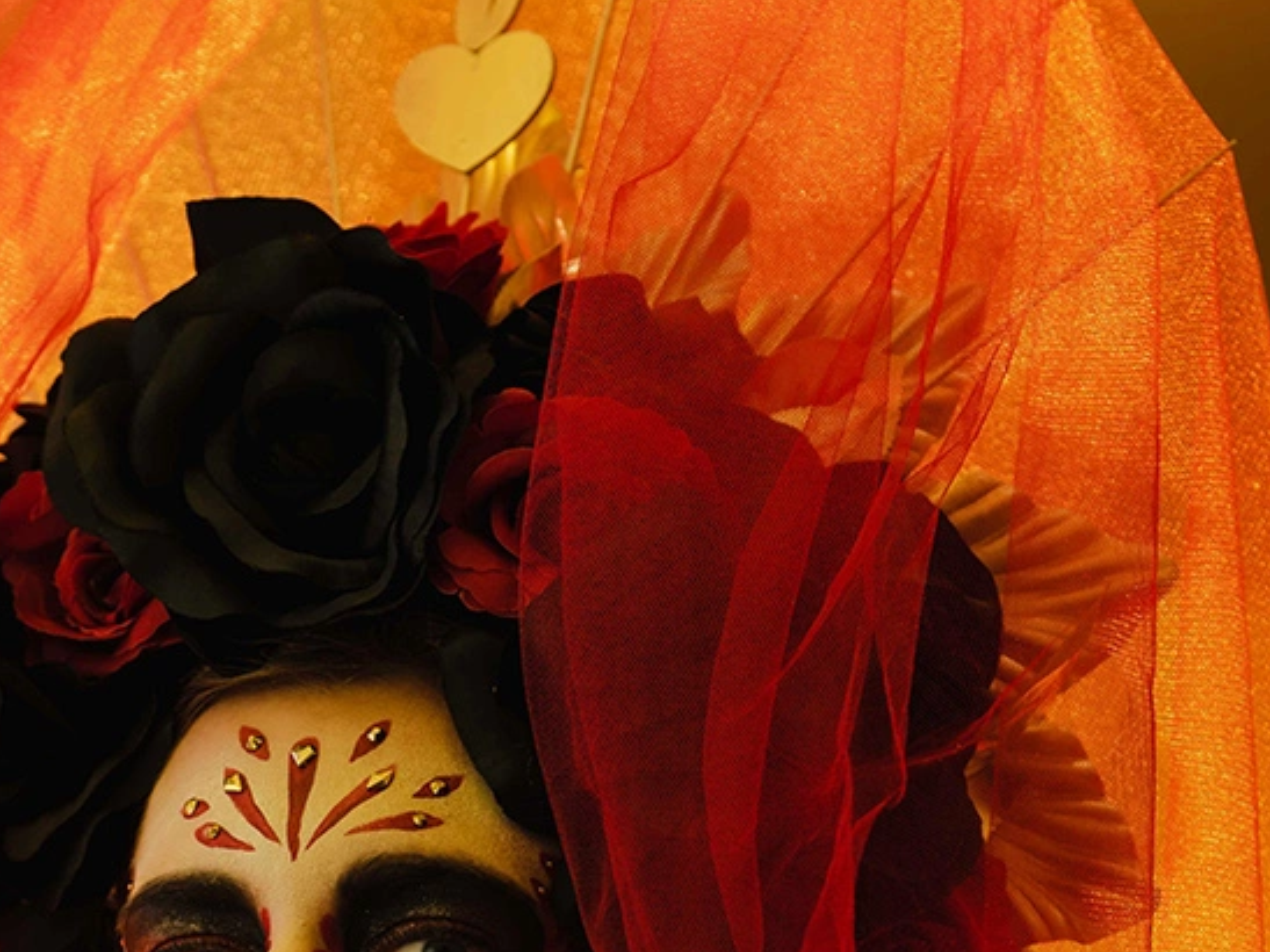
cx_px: 469
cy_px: 1277
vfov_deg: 5.7
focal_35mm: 261
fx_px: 9574
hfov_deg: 7.6
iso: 125
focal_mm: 110
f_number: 2.8
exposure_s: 1/160
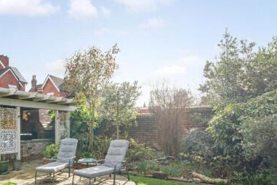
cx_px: 74
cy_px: 131
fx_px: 216
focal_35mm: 28
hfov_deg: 62.2
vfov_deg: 45.4
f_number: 10
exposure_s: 1/100
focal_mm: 16
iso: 100
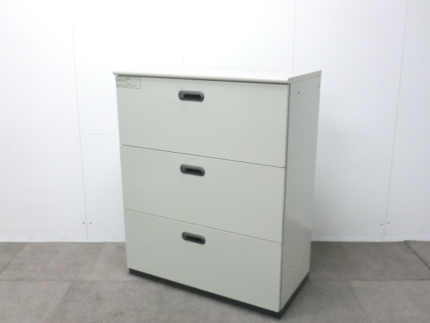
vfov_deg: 37.7
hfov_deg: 49.0
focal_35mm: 38
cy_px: 162
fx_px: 472
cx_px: 215
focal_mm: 6.9
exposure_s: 1/50
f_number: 3.9
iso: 800
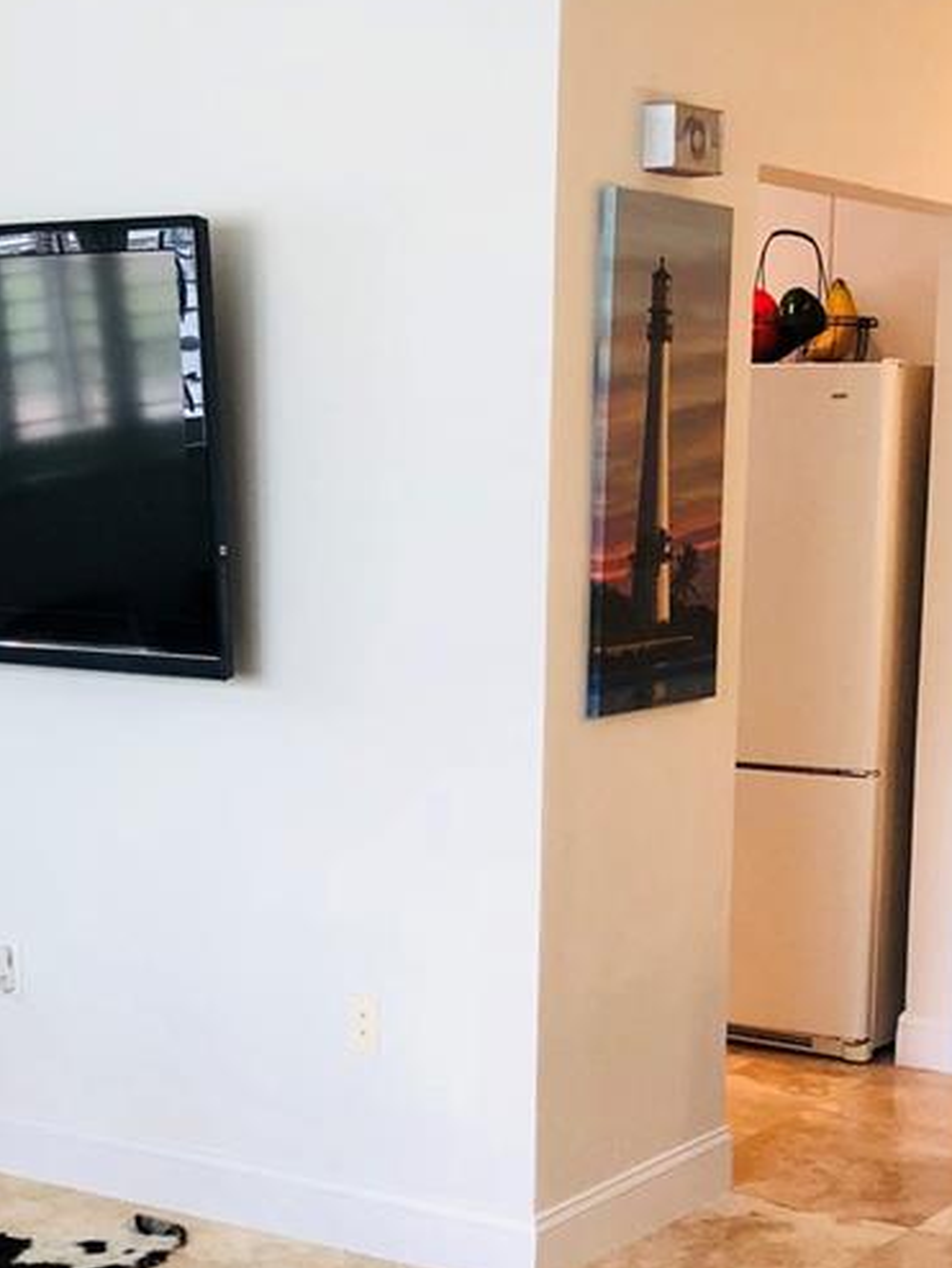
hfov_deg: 21.6
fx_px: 2491
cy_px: 891
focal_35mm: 68
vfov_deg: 28.3
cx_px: 493
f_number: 1.8
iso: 25
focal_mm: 3.99
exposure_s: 1/30
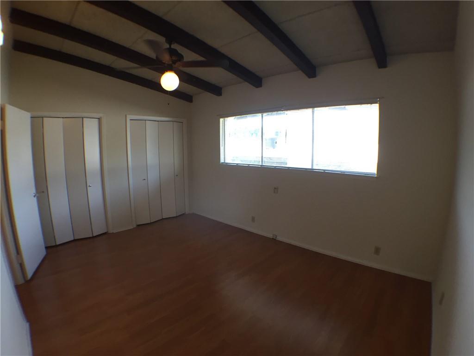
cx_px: 237
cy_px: 178
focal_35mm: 29
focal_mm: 4.15
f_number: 2.2
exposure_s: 1/30
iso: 32
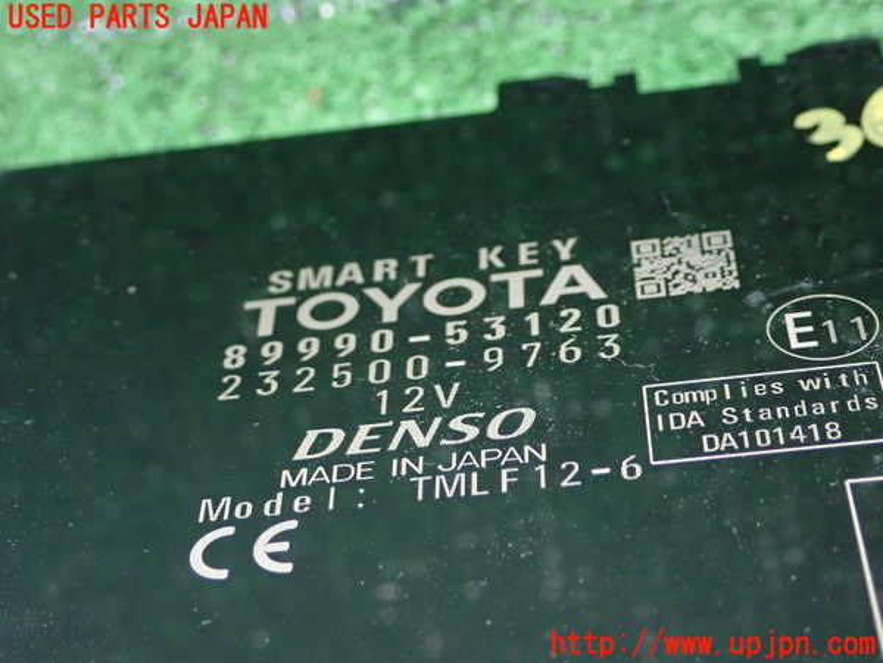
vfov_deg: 19.1
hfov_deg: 25.3
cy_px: 332
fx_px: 1964
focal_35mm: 77
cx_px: 442
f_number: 13
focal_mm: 13.65
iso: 800
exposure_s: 1/80
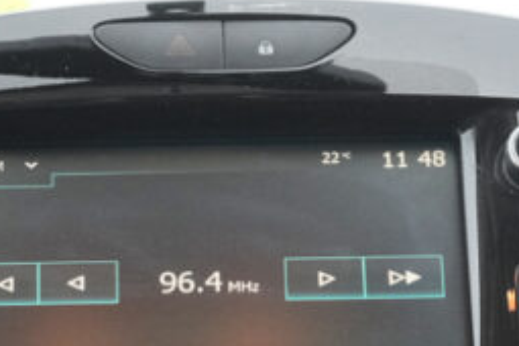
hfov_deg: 11.1
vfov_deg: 7.2
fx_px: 2667
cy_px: 650
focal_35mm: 185
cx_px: 204
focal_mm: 30.5
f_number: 8
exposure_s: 1/125
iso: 2000
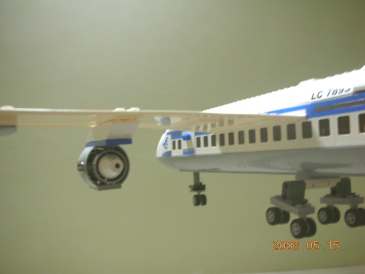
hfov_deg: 52.6
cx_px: 182
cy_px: 137
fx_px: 369
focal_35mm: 35
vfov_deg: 40.7
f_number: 3
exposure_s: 1/10
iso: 100
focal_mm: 5.8
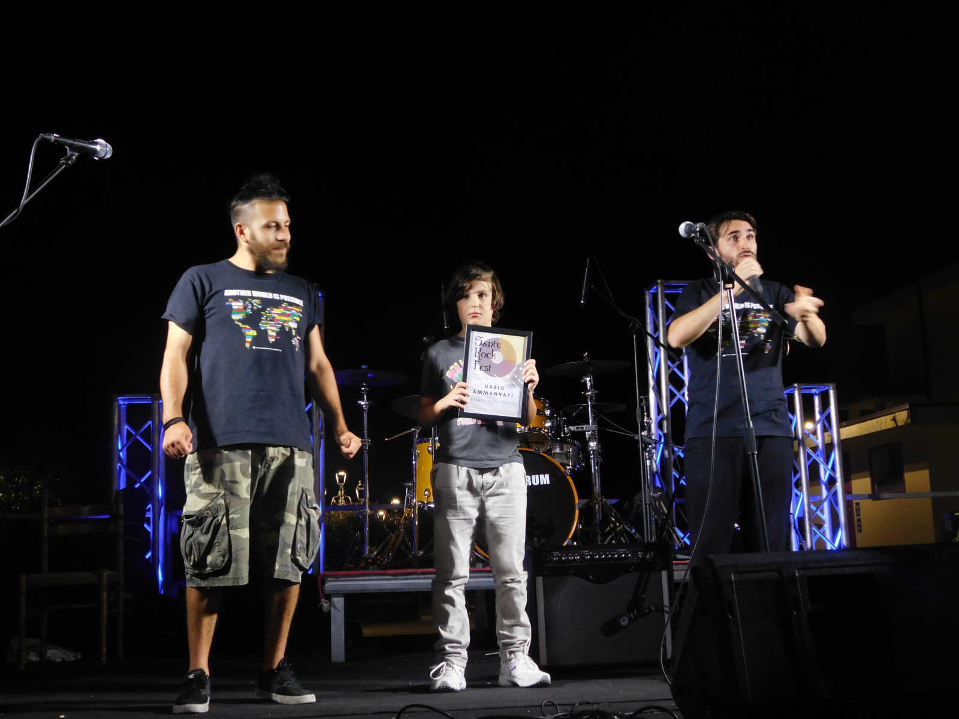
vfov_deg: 32.2
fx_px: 1247
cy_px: 360
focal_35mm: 45
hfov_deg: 42.1
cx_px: 480
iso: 400
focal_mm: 8
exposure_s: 1/30
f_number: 3.7
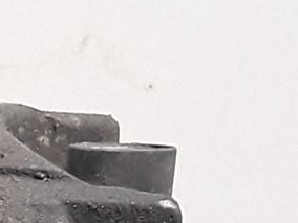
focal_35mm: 202
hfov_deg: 8.4
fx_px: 1739
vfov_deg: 7.0
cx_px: -556
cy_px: 482
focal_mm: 2.91
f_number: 1.9
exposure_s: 1/50
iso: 80
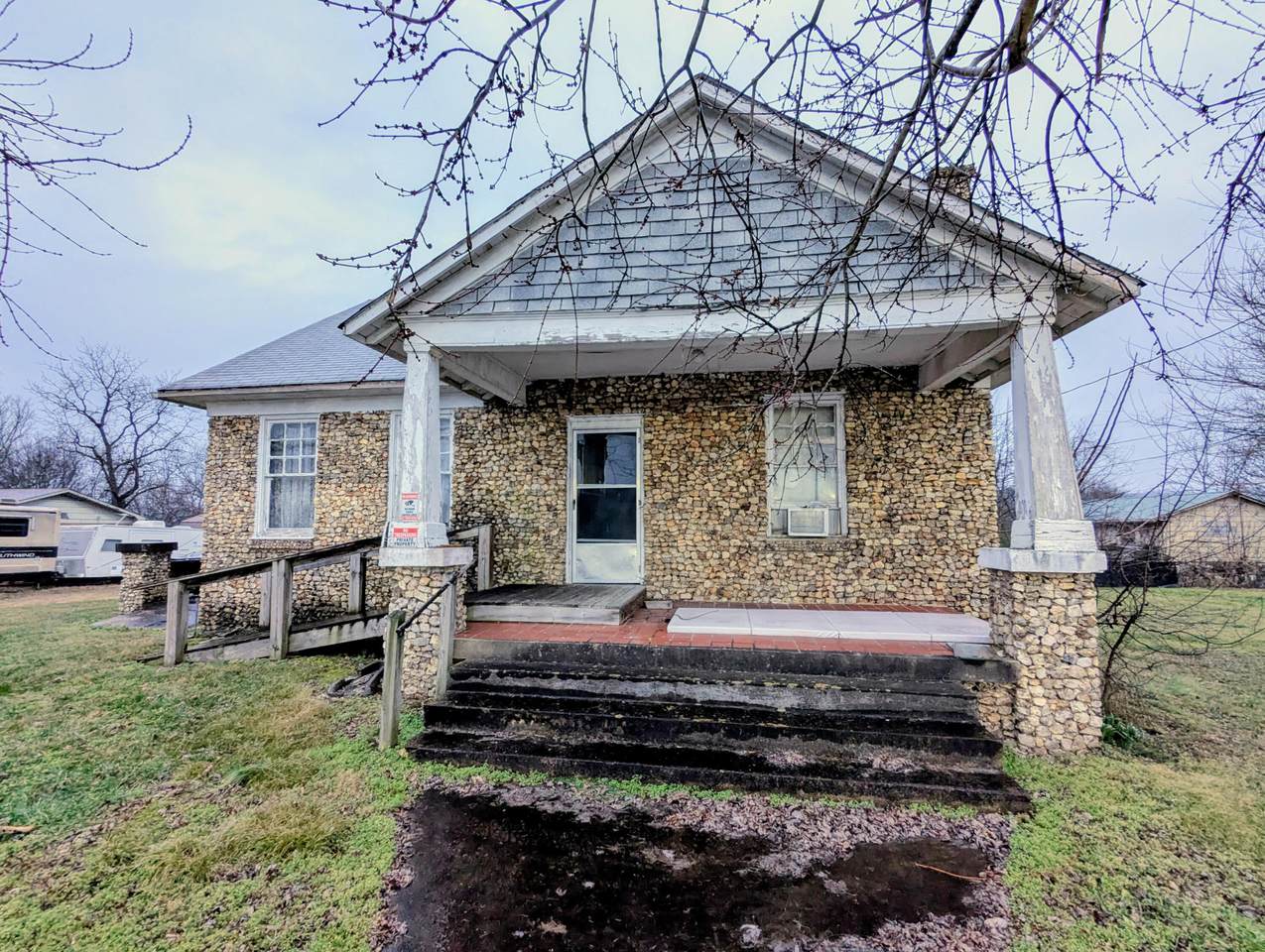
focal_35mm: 16
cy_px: 476
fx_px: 586
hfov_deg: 94.4
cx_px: 632
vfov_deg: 78.2
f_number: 2.2
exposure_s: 1/46.7
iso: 206
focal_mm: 2.35
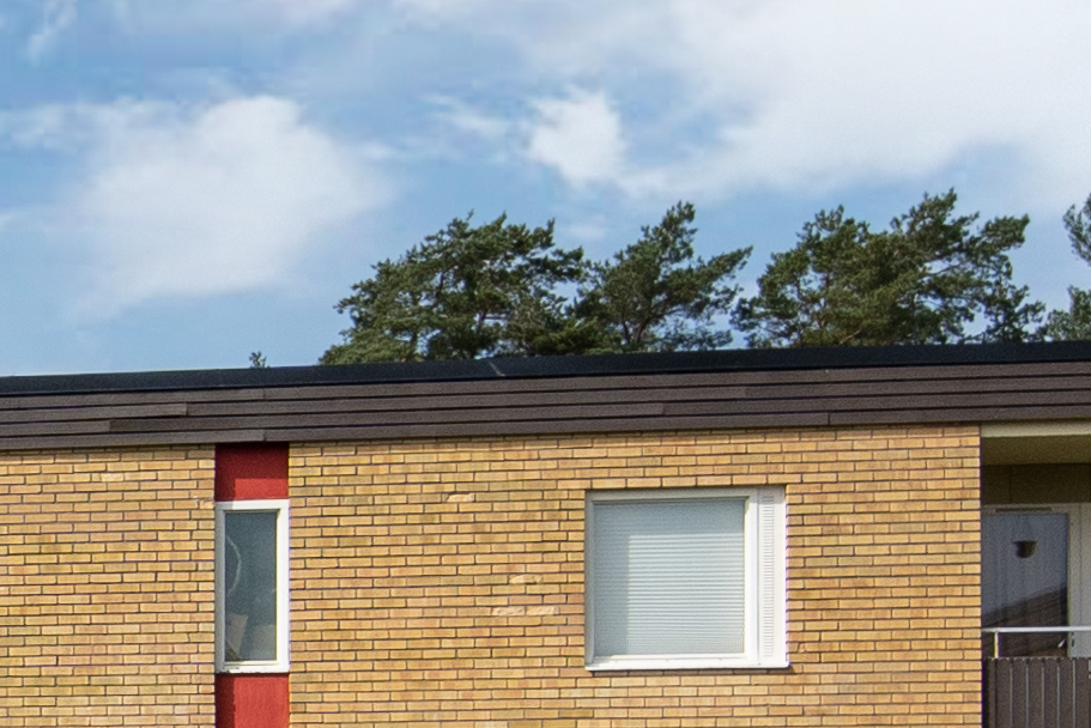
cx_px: -582
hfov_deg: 18.7
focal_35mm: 95
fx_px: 2880
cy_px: 684
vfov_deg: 14.2
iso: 400
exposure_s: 1/1600
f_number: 8
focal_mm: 15
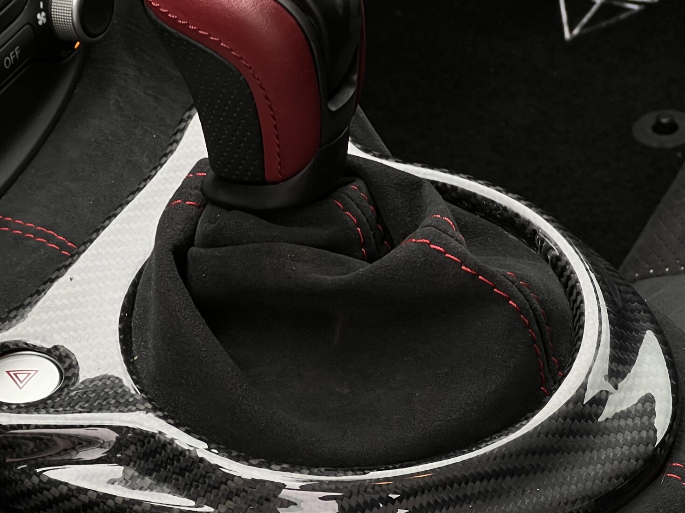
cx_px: 298
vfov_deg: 11.1
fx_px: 2651
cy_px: 189
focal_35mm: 134
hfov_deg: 14.7
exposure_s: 1/99
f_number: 2.8
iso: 80
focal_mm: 9
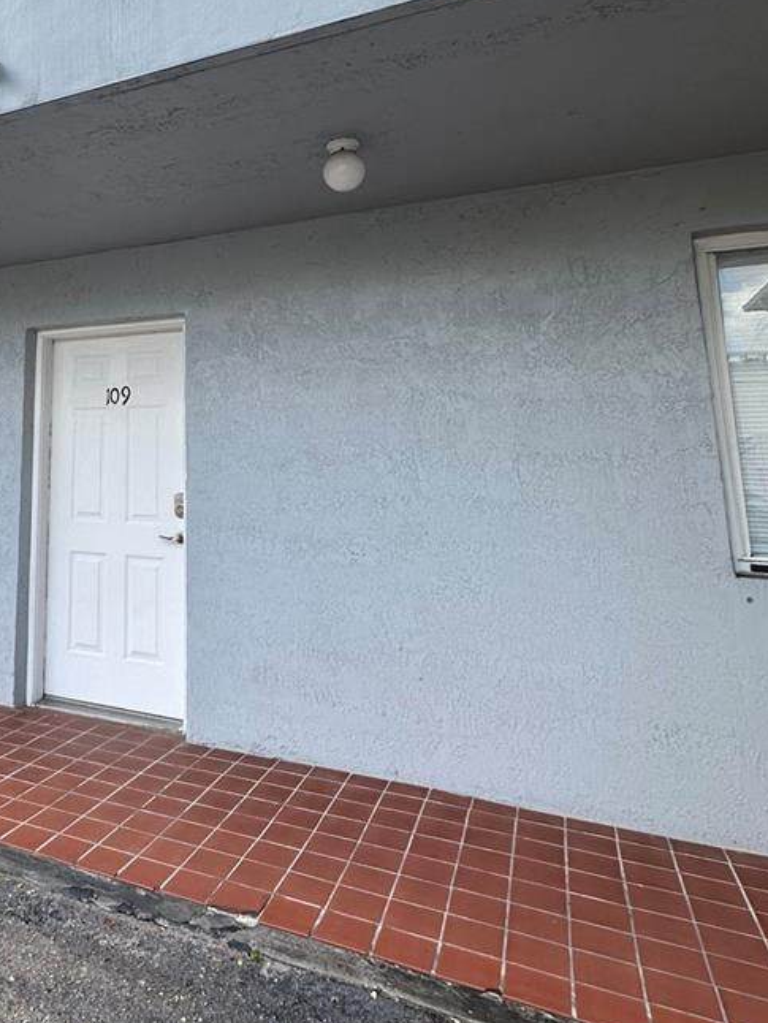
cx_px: 119
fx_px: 769
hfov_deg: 49.0
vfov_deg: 65.6
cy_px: 347
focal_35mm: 26
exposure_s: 1/403
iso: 40
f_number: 2.2
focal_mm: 2.22
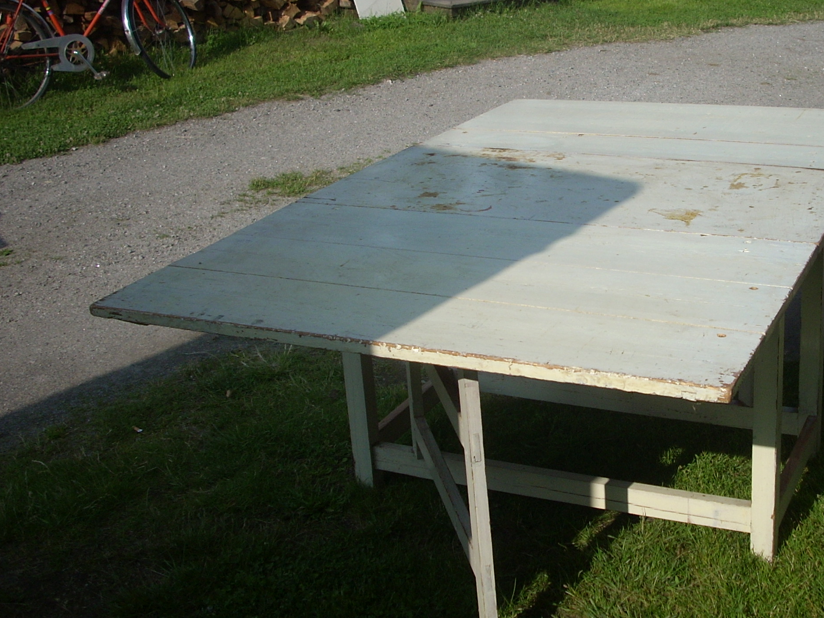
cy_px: 256
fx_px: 1214
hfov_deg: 37.1
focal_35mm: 51
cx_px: 556
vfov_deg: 28.5
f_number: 5.6
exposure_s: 1/310
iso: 64
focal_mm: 6.2
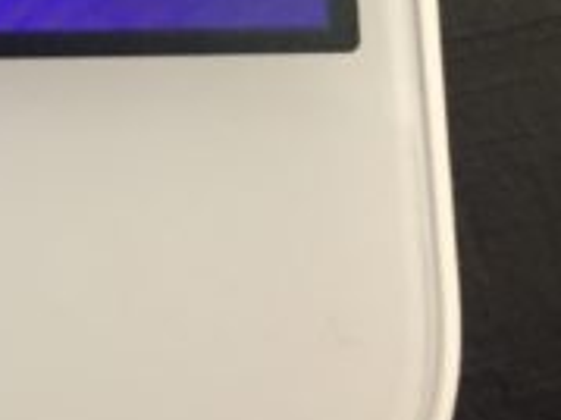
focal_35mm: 166
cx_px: -589
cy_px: -110
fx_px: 2688
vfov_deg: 8.8
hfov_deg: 10.8
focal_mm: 4.15
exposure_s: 1/33
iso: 125
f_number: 2.2
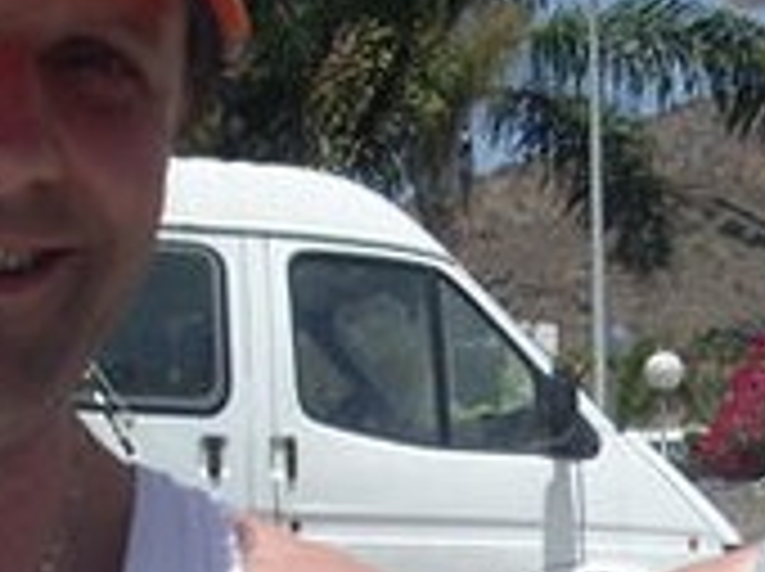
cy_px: 653
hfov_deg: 14.3
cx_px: 666
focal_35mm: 137
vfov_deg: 10.6
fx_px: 3023
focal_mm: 6.2
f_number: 5.6
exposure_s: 1/420
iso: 64
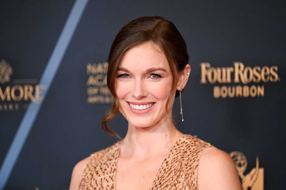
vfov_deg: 6.9
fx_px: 1588
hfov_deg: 10.3
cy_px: 95
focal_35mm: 200
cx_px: 143
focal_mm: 200
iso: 4000
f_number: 2.8
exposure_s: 1/1000
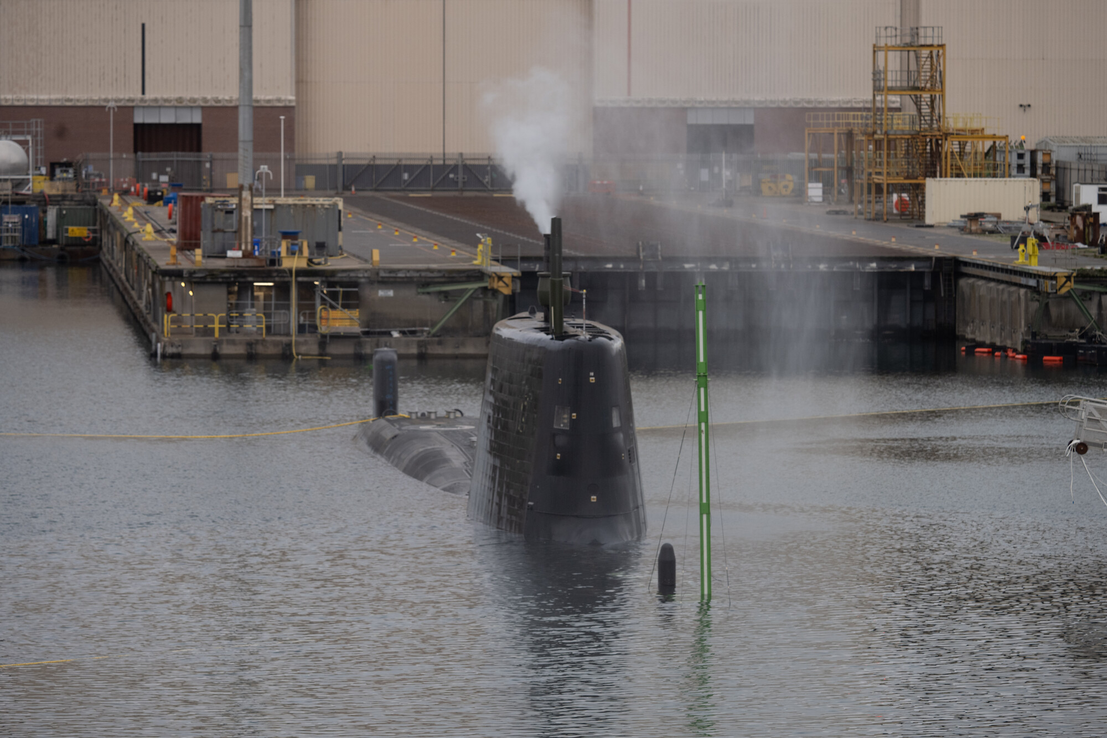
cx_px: 554
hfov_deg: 10.3
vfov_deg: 6.9
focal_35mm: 200
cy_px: 369
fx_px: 6149
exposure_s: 1/80
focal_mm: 200
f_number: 6.3
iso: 400
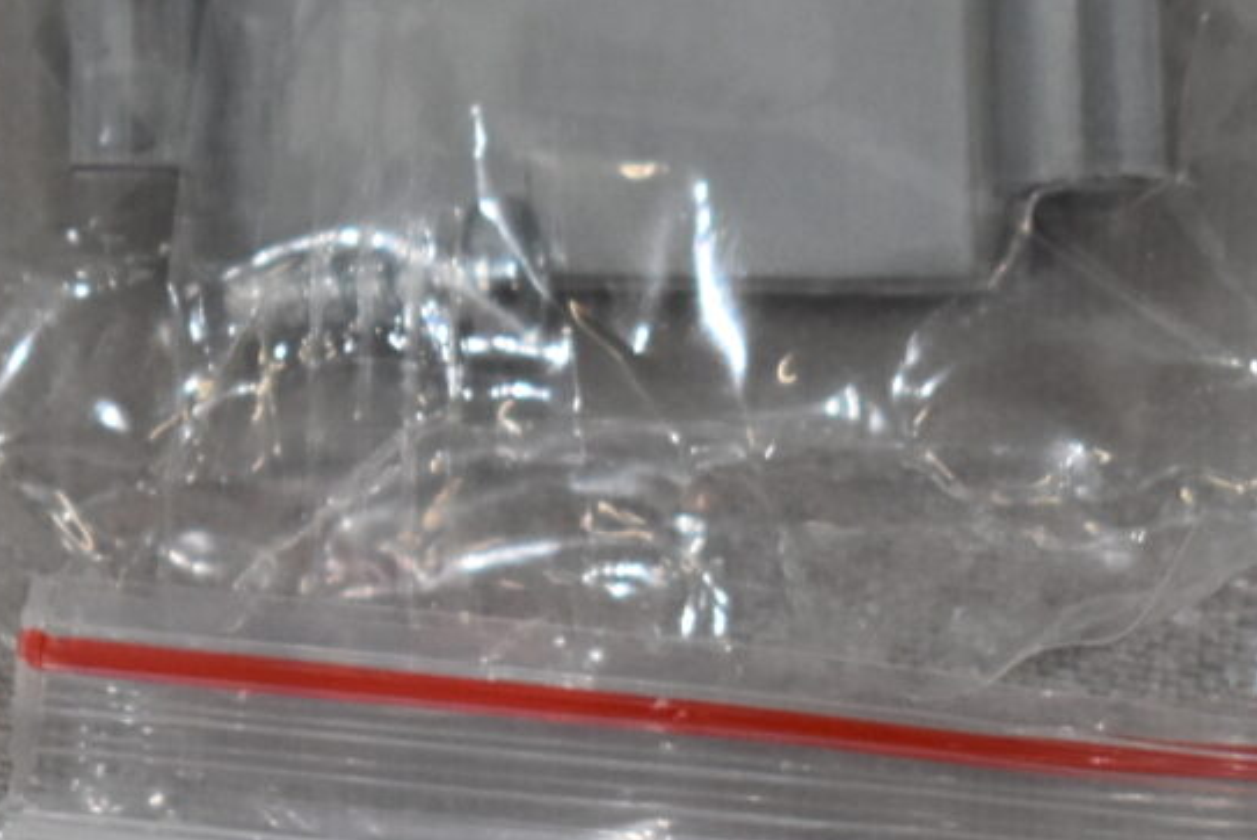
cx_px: 5
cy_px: 544
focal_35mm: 389
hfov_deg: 5.3
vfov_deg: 3.5
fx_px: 13602
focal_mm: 55
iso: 800
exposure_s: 1/200
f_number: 5.6
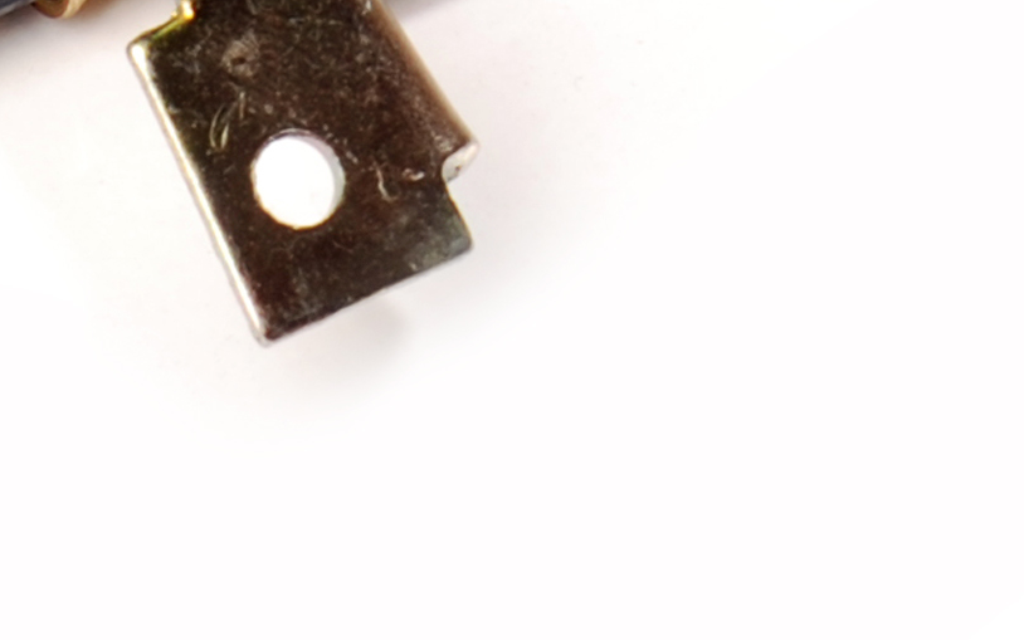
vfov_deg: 5.2
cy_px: 959
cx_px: -287
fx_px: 6932
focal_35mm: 248
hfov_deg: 8.3
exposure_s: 1/125
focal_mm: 35
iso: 100
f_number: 13
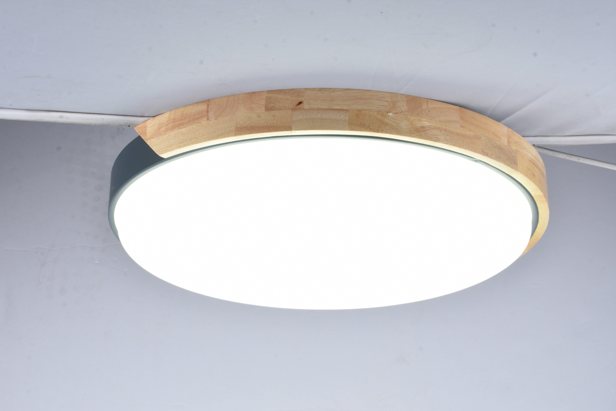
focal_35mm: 78
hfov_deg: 26.0
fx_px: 1335
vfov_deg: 17.5
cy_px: 206
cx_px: 308
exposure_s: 1/30
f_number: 18
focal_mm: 52
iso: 200
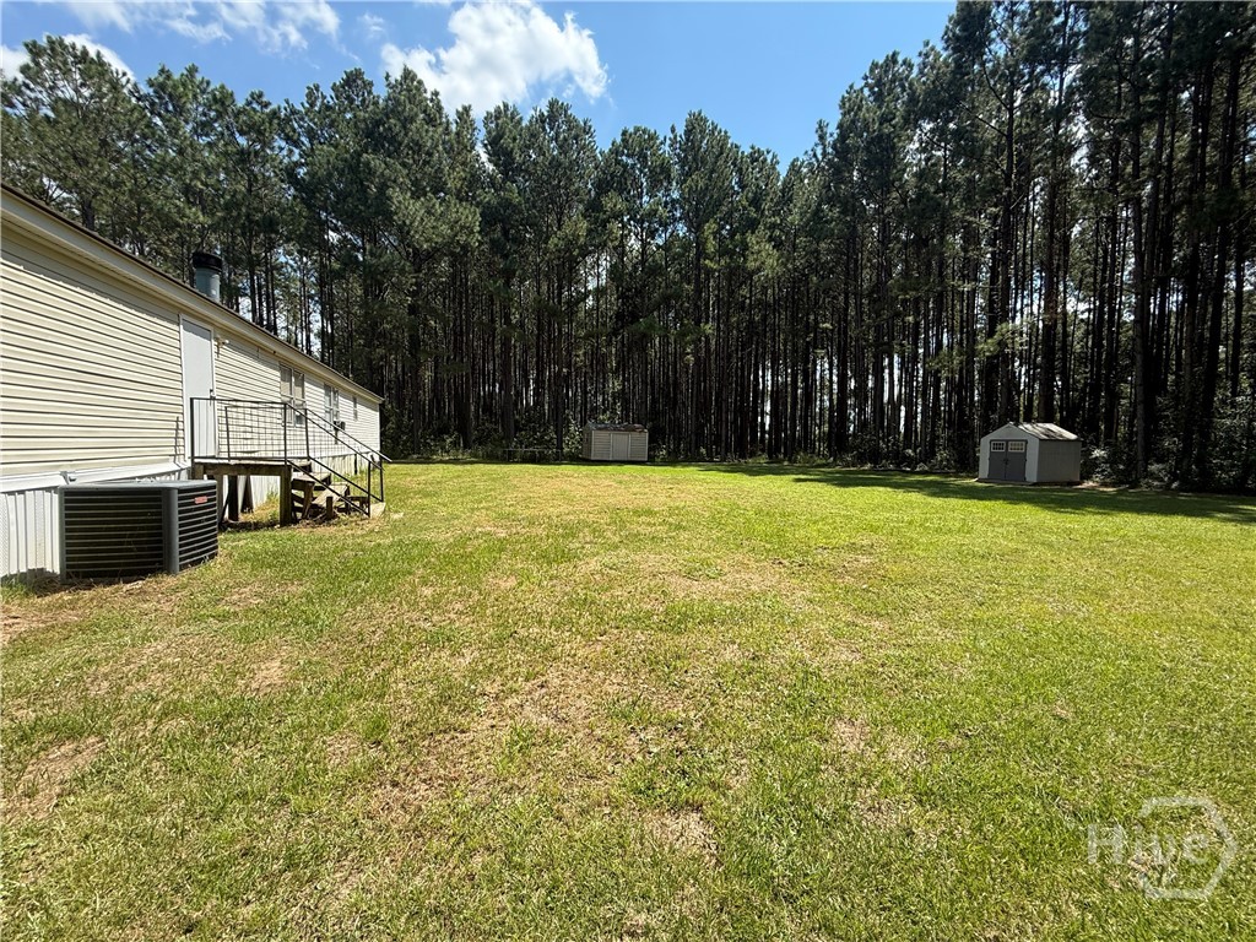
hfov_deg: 102.1
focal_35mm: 14
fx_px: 508
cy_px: 471
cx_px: 628
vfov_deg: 85.7
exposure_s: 1/809
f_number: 2.2
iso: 50
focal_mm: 2.22
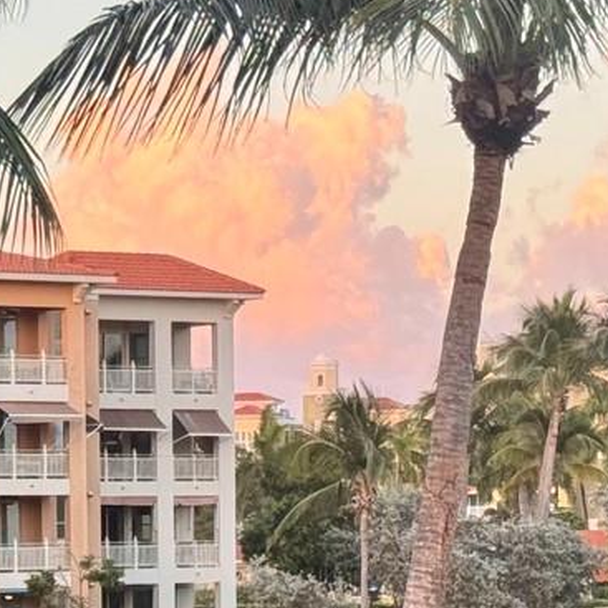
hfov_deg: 9.4
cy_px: 782
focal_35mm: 185
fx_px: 3676
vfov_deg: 9.3
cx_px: 192
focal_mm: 6.76
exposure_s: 1/237
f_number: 1.78
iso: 64
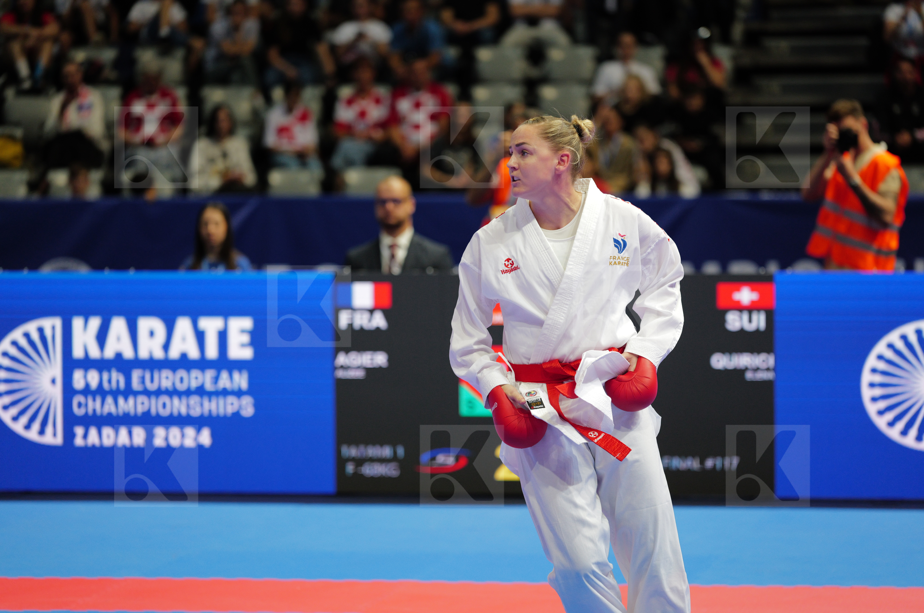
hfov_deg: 13.4
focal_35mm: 153
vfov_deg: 8.9
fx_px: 3920
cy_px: 306
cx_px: 462
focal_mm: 153
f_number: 2.8
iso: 2000
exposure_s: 1/1000
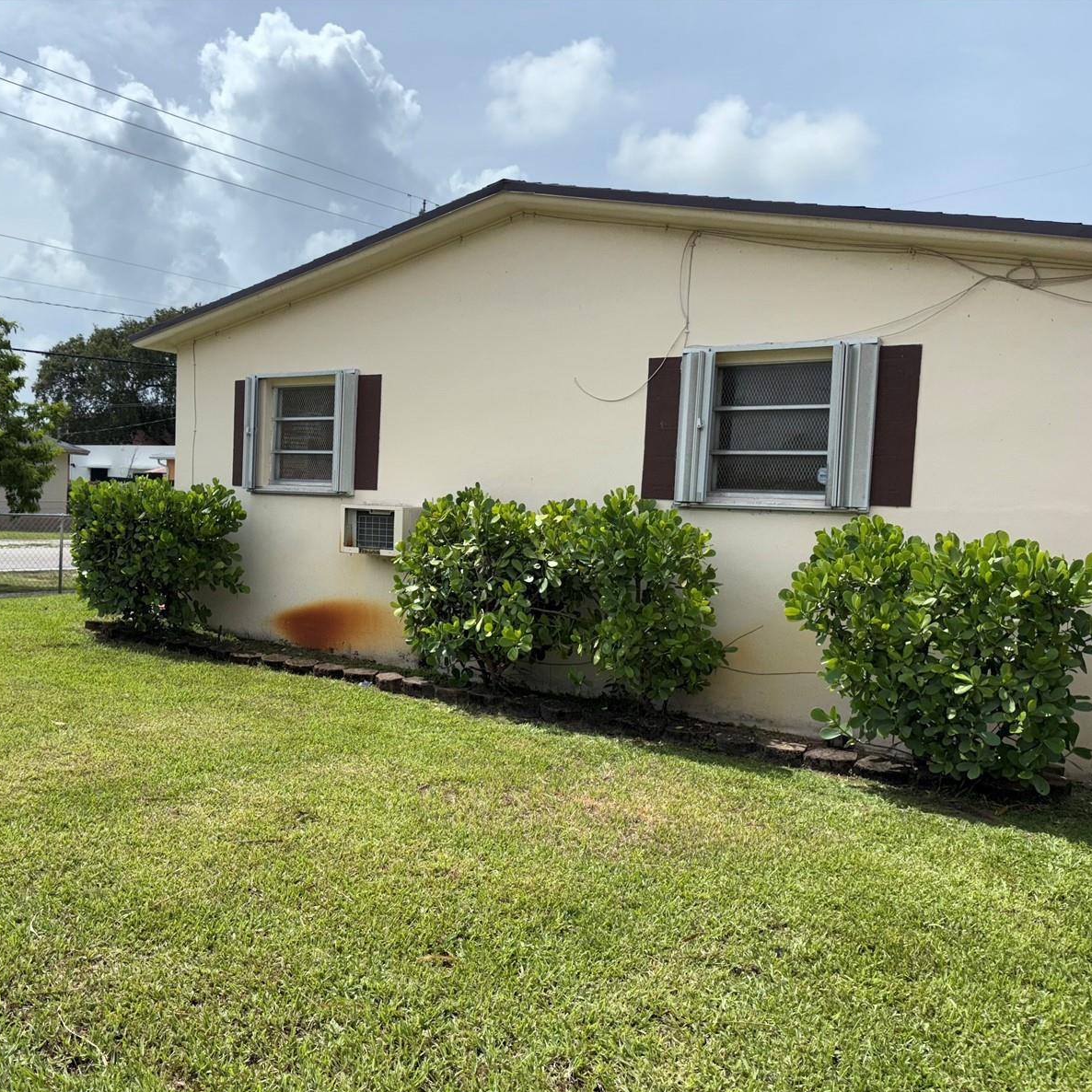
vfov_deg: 52.5
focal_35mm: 31
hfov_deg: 51.6
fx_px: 1106
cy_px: 550
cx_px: 373
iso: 64
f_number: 1.6
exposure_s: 1/5814
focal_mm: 5.96
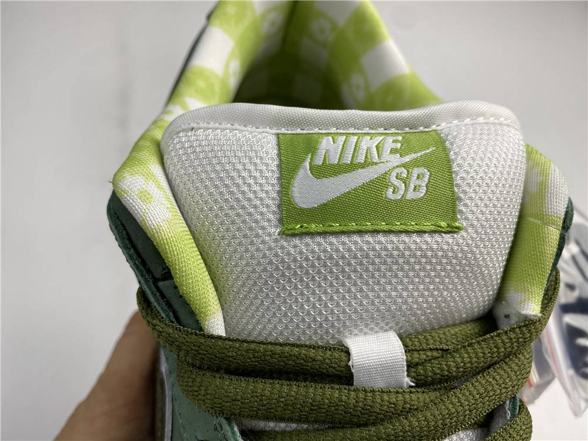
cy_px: 220
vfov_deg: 53.1
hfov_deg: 67.3
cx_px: 294
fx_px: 442
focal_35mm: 26
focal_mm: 4.25
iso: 40
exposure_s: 1/100
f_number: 1.8
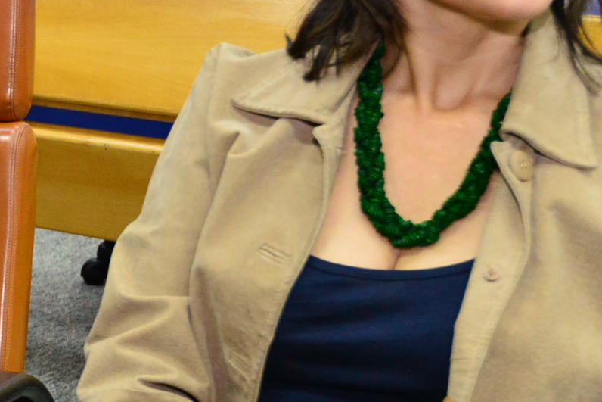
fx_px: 2024
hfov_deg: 16.0
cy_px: 197
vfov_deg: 11.3
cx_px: -193
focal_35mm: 121
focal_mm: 32
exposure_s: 1/100
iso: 2500
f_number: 5
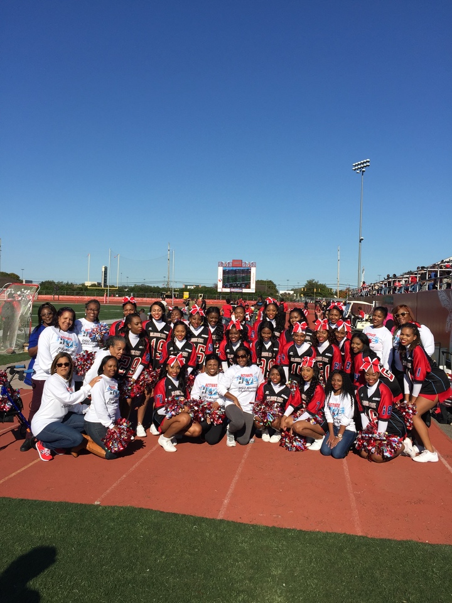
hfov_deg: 48.2
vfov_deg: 61.7
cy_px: 302
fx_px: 505
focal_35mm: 29
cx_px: 226
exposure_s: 1/3049
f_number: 2.2
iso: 32
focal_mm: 4.15
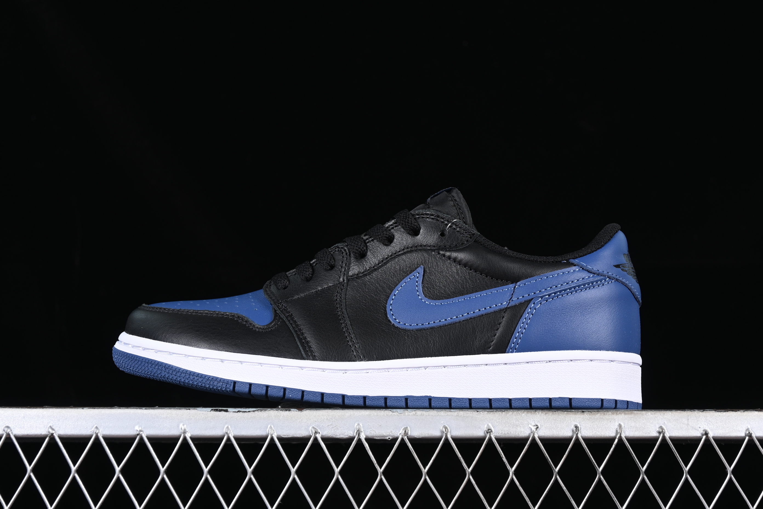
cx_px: 382
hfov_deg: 27.0
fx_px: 1589
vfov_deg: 18.2
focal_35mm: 75
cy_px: 254
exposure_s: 1/60
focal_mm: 50
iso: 160
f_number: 6.3
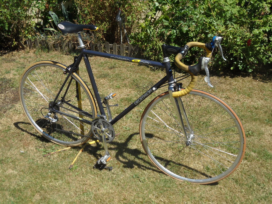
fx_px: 314
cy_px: 102
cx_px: 136
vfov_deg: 36.0
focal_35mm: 40
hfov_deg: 46.8
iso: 80
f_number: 3.6
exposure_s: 1/750
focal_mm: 6.5
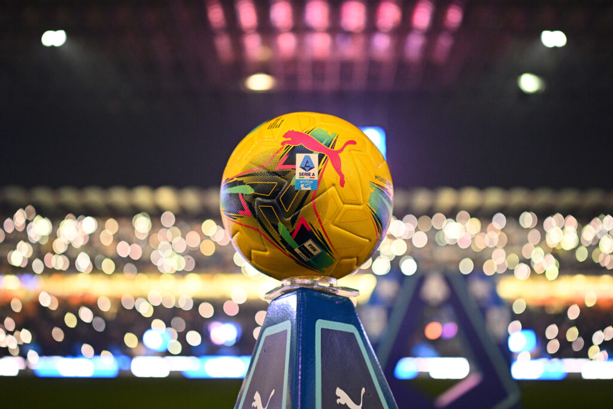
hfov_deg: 54.4
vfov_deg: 37.9
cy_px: 204
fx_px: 596
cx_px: 306
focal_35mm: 35
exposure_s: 1/60
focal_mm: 35
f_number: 1.8
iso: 4000
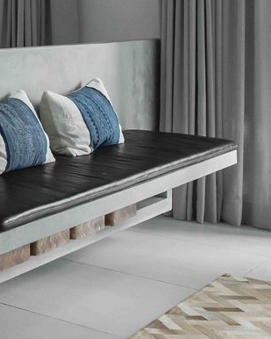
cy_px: 18
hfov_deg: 15.9
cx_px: -288
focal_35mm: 73
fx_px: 732
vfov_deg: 25.1
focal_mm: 20
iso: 500
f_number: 11
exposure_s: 1/8
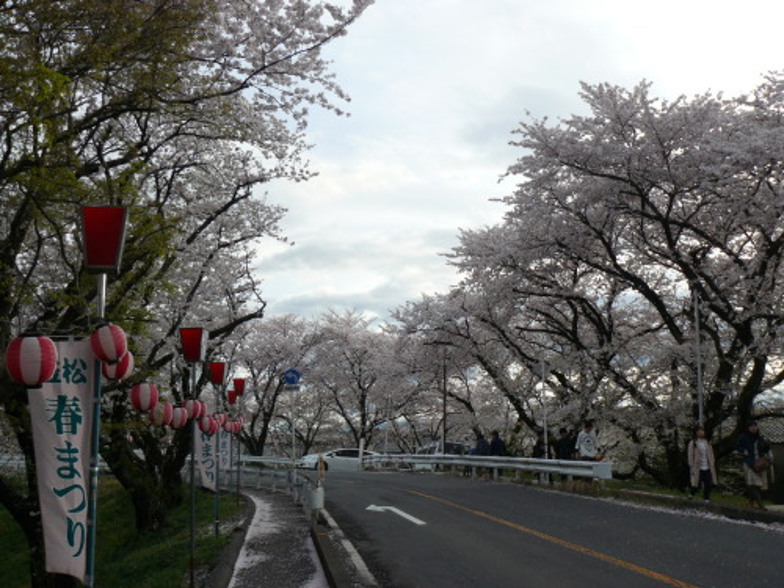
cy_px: 294
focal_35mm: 36
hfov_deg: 51.4
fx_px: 815
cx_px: 392
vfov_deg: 39.7
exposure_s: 1/200
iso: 100
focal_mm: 6
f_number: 4.5
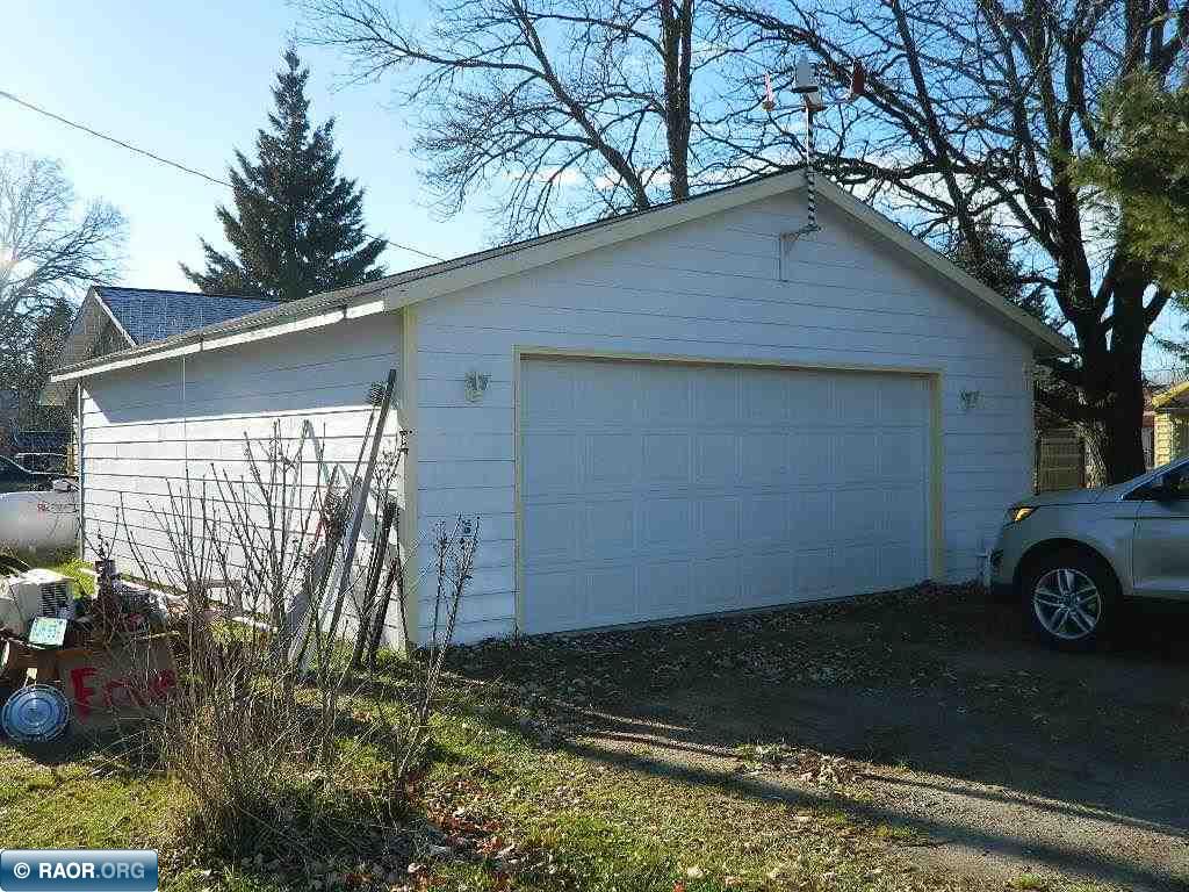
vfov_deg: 40.7
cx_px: 594
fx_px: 1202
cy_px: 446
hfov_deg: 52.6
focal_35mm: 35
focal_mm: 6.2
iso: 110
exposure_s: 1/640
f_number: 3.3
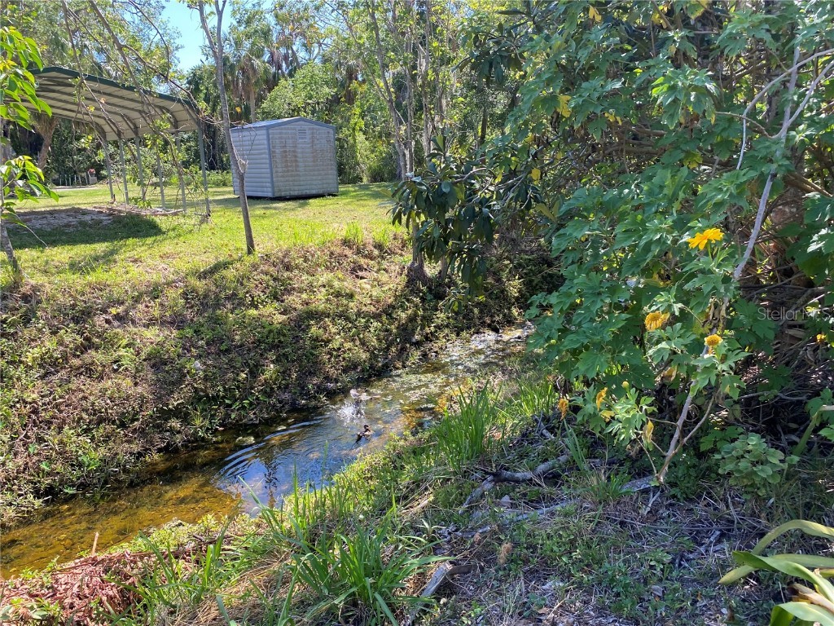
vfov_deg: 53.1
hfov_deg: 67.3
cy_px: 313
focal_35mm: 26
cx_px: 417
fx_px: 626
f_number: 1.8
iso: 32
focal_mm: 4.25
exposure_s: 1/417
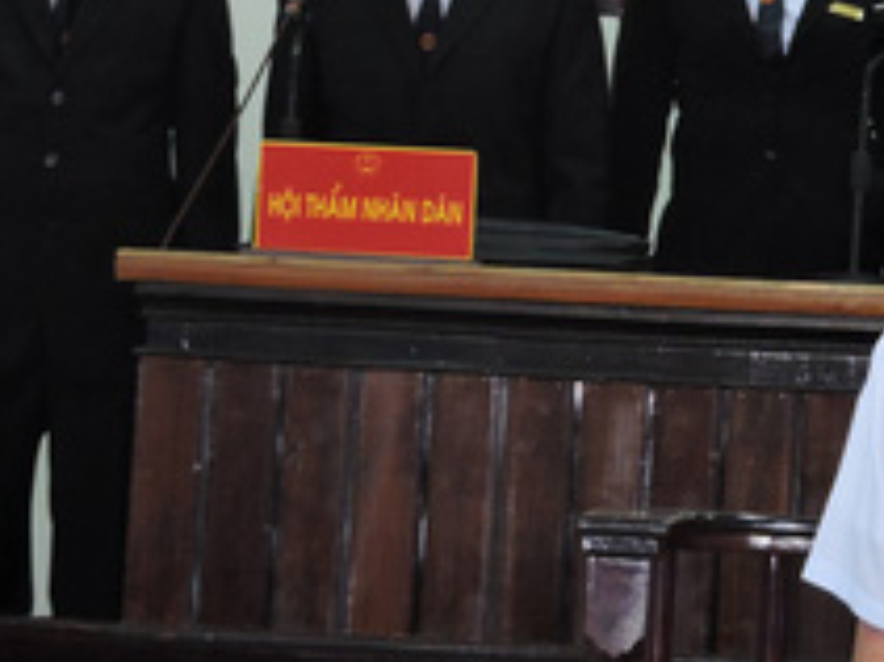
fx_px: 9801
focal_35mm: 384
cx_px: 1039
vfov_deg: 3.9
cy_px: -136
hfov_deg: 5.1
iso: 400
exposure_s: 1/15
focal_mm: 26.9
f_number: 5.2
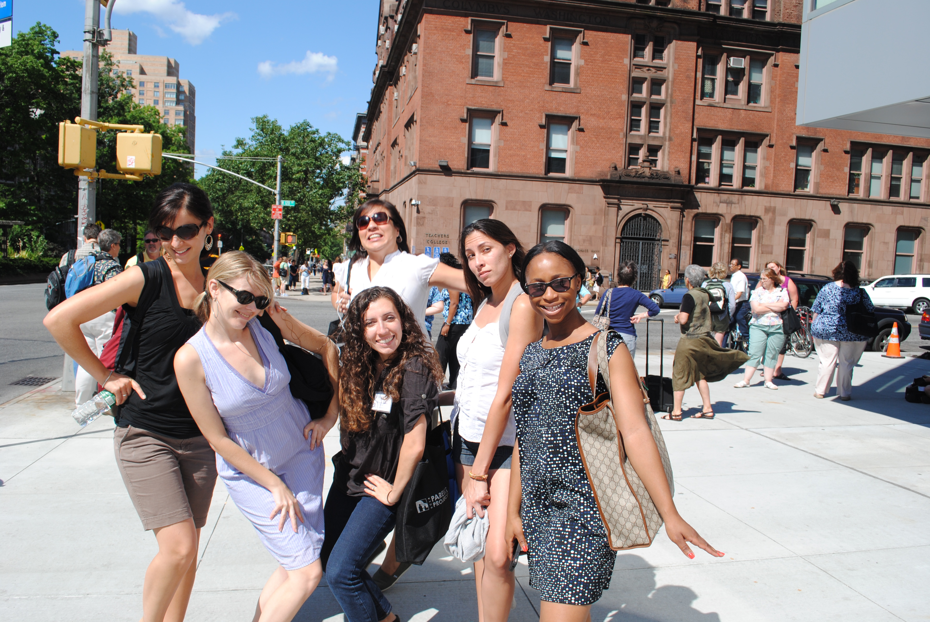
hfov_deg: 61.9
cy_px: 311
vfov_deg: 43.7
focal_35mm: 30
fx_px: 776
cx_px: 465
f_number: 8
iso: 100
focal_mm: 20
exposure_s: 1/250
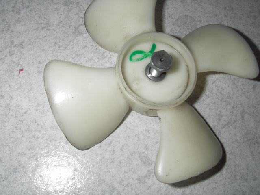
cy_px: 98
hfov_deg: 49.0
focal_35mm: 38
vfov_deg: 37.7
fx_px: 285
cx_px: 130
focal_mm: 6.3
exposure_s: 1/30
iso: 50
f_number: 6.6
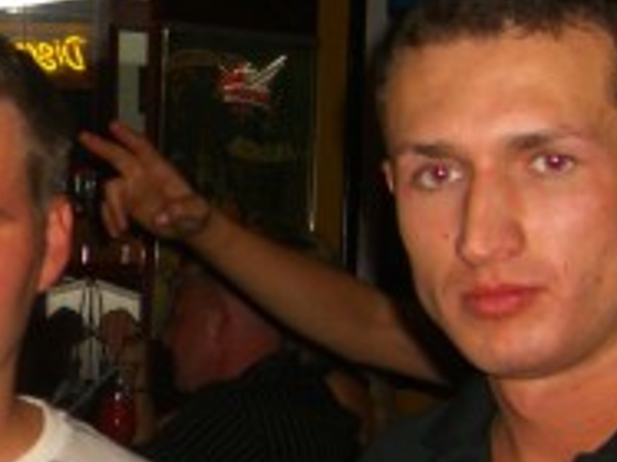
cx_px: -92
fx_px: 2173
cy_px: 370
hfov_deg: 15.6
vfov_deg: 12.1
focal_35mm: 122
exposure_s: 1/60
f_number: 2.8
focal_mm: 7.9
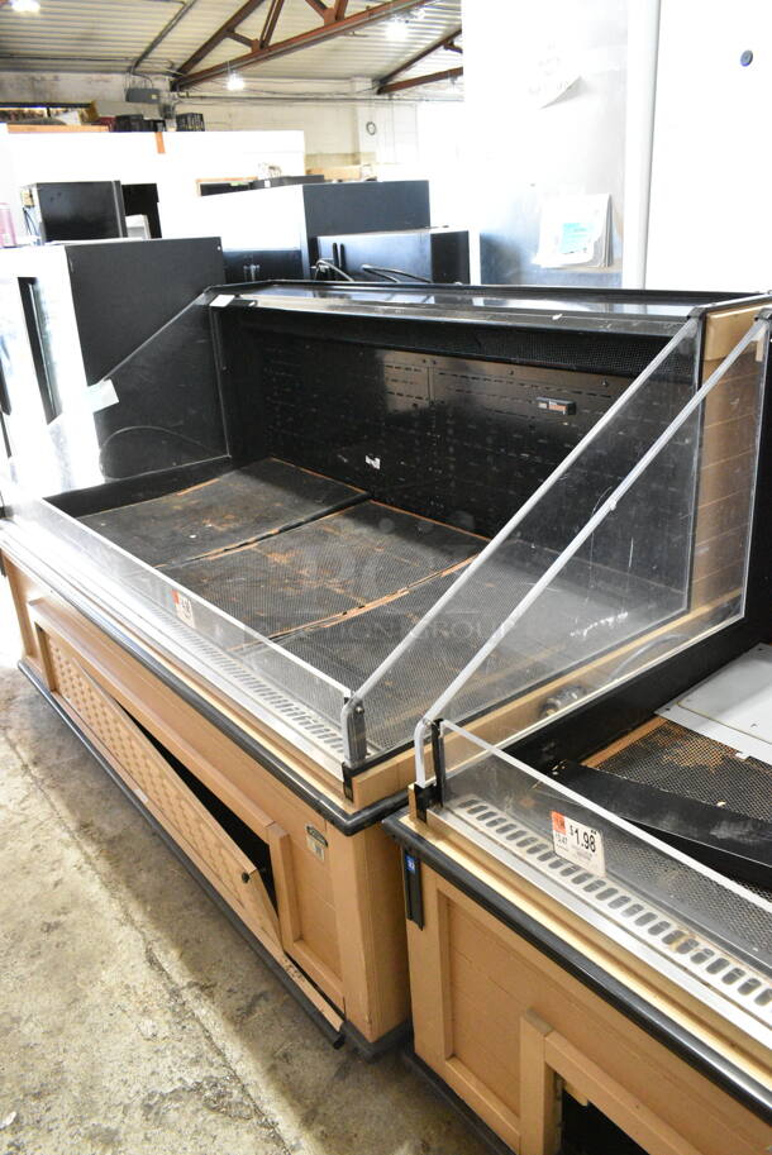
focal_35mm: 27
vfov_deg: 67.3
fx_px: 867
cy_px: 578
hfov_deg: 48.0
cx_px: 386
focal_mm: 18
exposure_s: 1/200
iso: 6400
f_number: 7.1
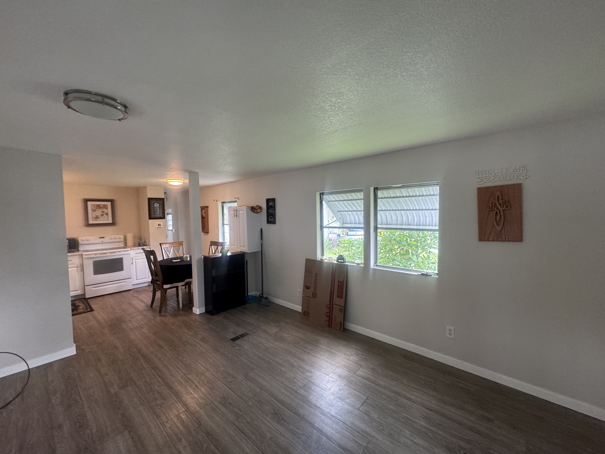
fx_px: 245
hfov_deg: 102.1
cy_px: 227
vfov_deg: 85.7
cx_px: 302
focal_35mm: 14
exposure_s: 1/120
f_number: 2.2
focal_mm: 2.22
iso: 200
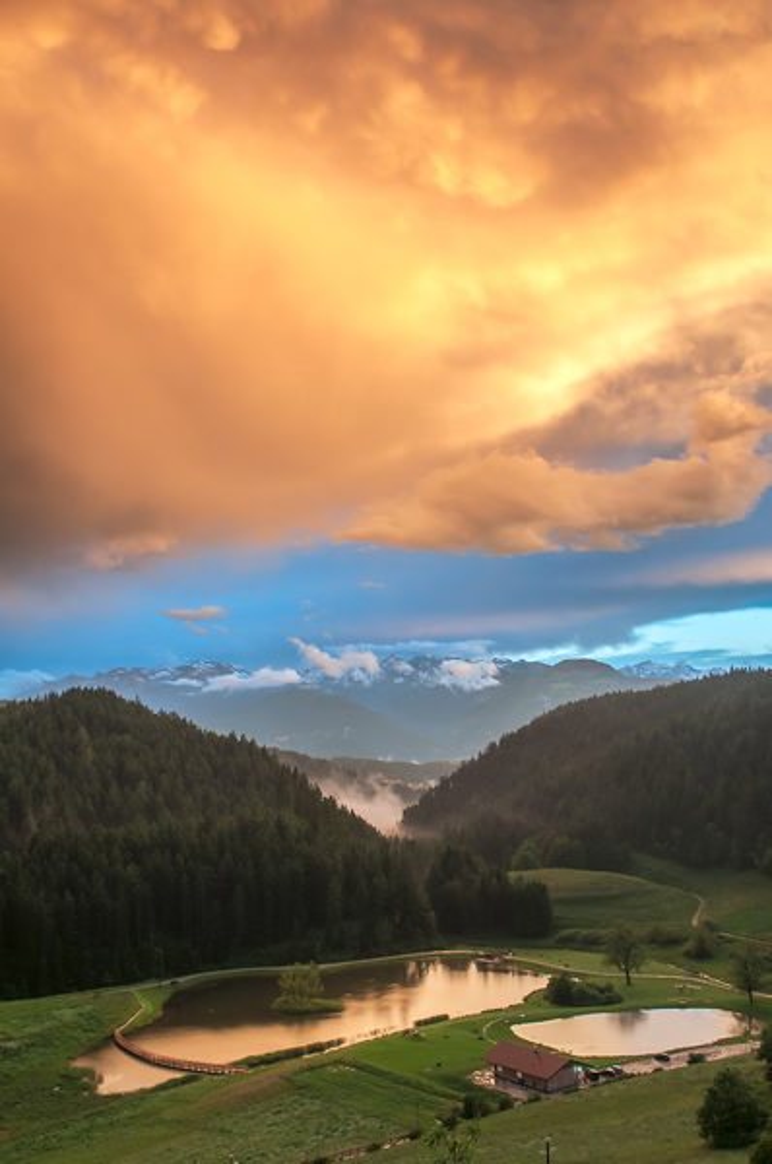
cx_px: 386
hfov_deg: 36.8
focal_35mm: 36
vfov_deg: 53.2
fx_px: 1162
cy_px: 582
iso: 100
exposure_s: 1/10
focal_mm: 24
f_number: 10
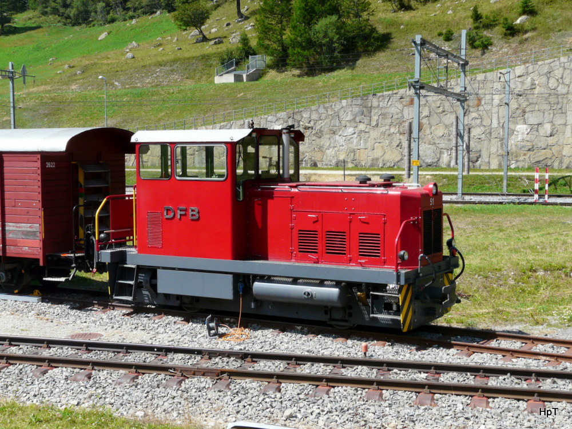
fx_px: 909
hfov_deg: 34.9
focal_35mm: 55
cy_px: 214
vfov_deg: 26.6
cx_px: 286
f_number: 5.6
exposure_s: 1/320
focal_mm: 9
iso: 100
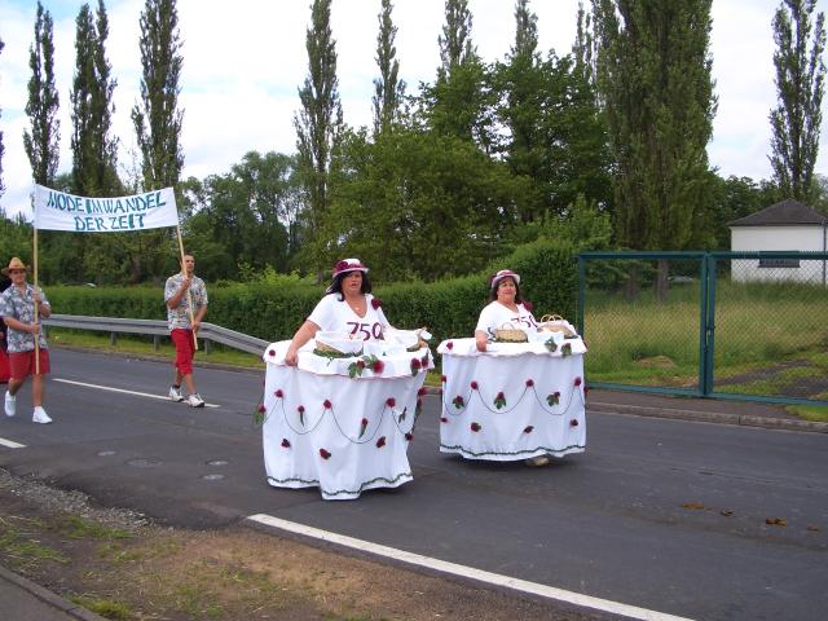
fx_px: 837
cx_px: 414
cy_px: 310
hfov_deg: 52.6
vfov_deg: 40.7
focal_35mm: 35
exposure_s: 1/250
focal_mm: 5.8
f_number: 4.3
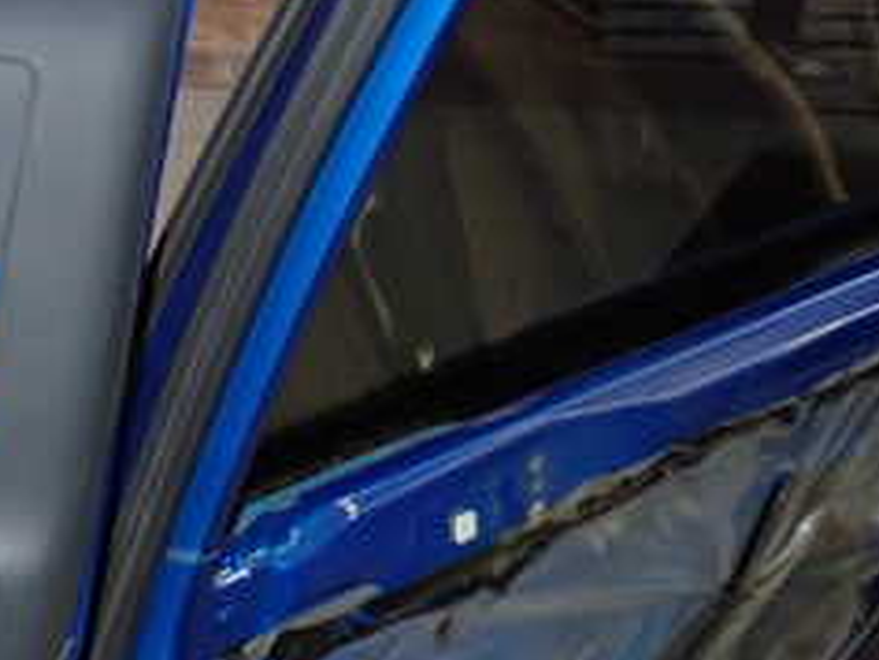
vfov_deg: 19.4
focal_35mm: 76
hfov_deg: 24.2
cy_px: 282
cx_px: -56
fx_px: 1931
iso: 250
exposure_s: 1/30
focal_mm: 5.4
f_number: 2.3
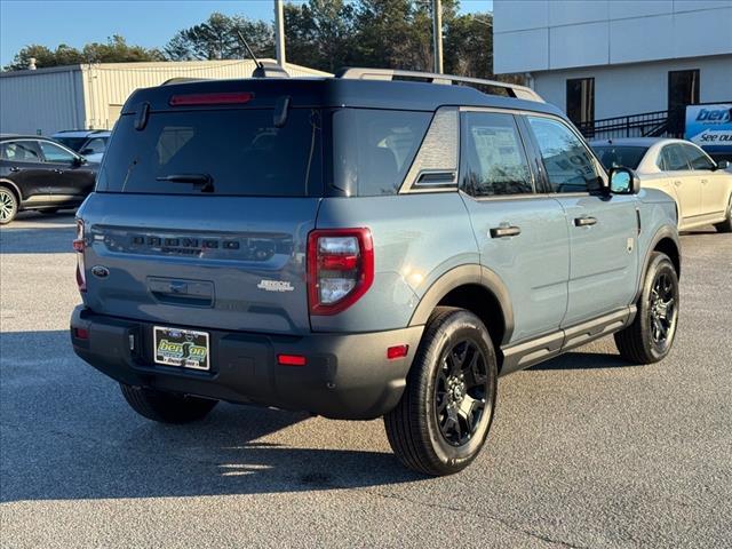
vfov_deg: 30.3
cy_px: 274
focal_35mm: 48
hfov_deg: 39.7
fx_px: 1015
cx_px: 366
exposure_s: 1/1366
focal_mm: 6.76
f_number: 1.78
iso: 64
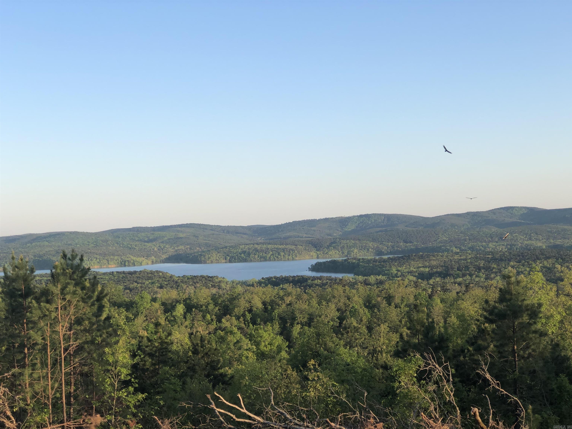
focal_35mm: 57
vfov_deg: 25.7
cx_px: 286
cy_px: 214
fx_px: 942
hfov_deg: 33.8
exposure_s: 1/282
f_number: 2.8
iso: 20
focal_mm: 6.6
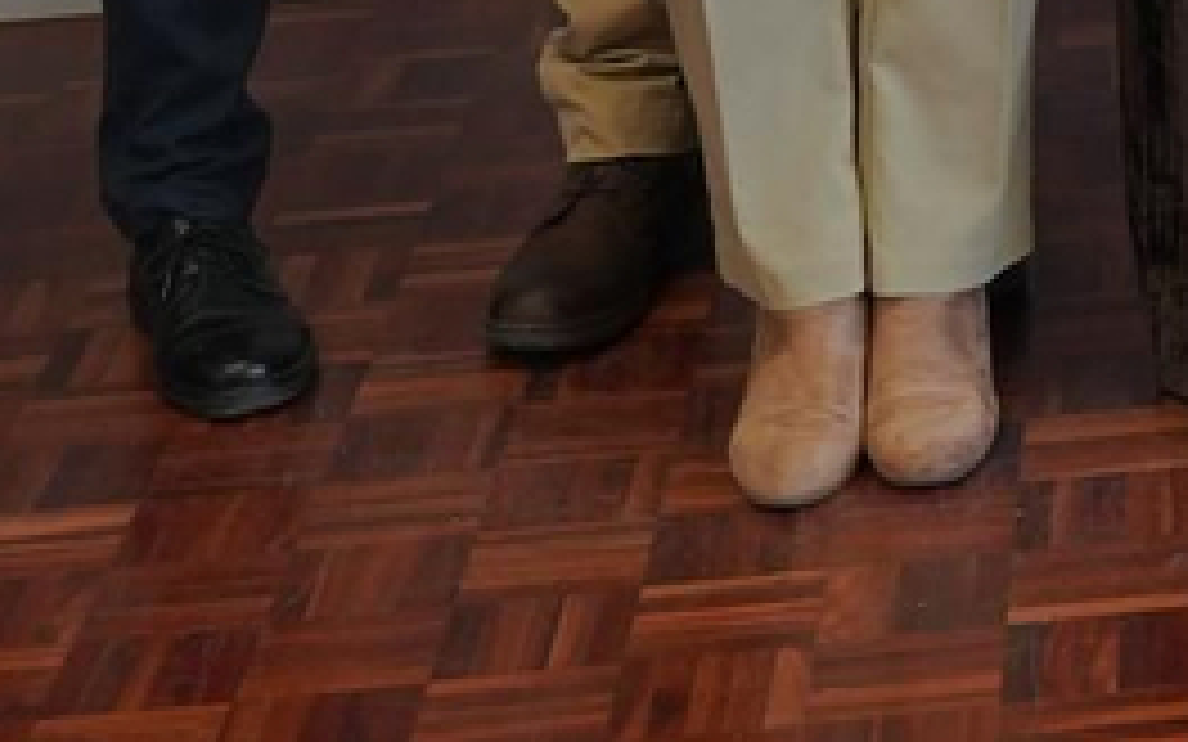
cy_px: -1408
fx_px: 5835
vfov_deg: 6.7
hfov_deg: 11.0
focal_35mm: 180
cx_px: 2025
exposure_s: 1/160
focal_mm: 29.2
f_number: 4
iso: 640
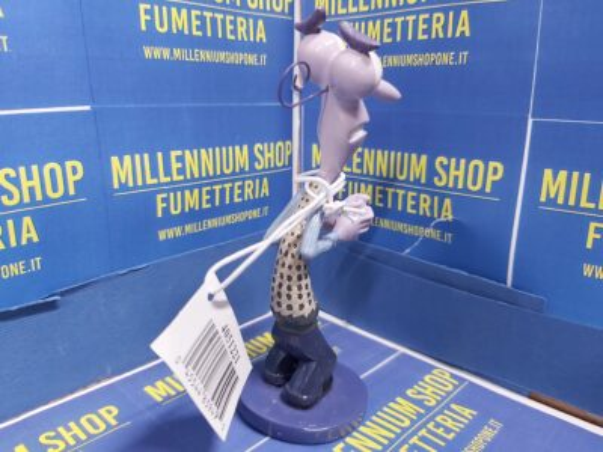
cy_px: 226
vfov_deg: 53.1
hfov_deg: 67.3
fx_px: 453
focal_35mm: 26
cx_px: 302
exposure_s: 1/25
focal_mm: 3.92
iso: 500
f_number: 1.7
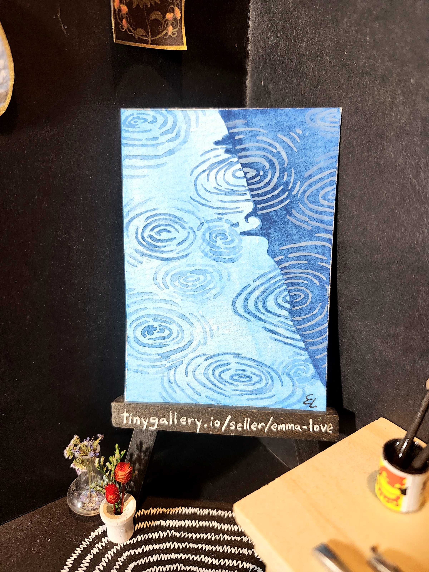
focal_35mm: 23
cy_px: 286
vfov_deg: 73.9
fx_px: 380
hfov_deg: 58.9
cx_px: 214
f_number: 1.8
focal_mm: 5.54
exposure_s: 1/120
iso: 500
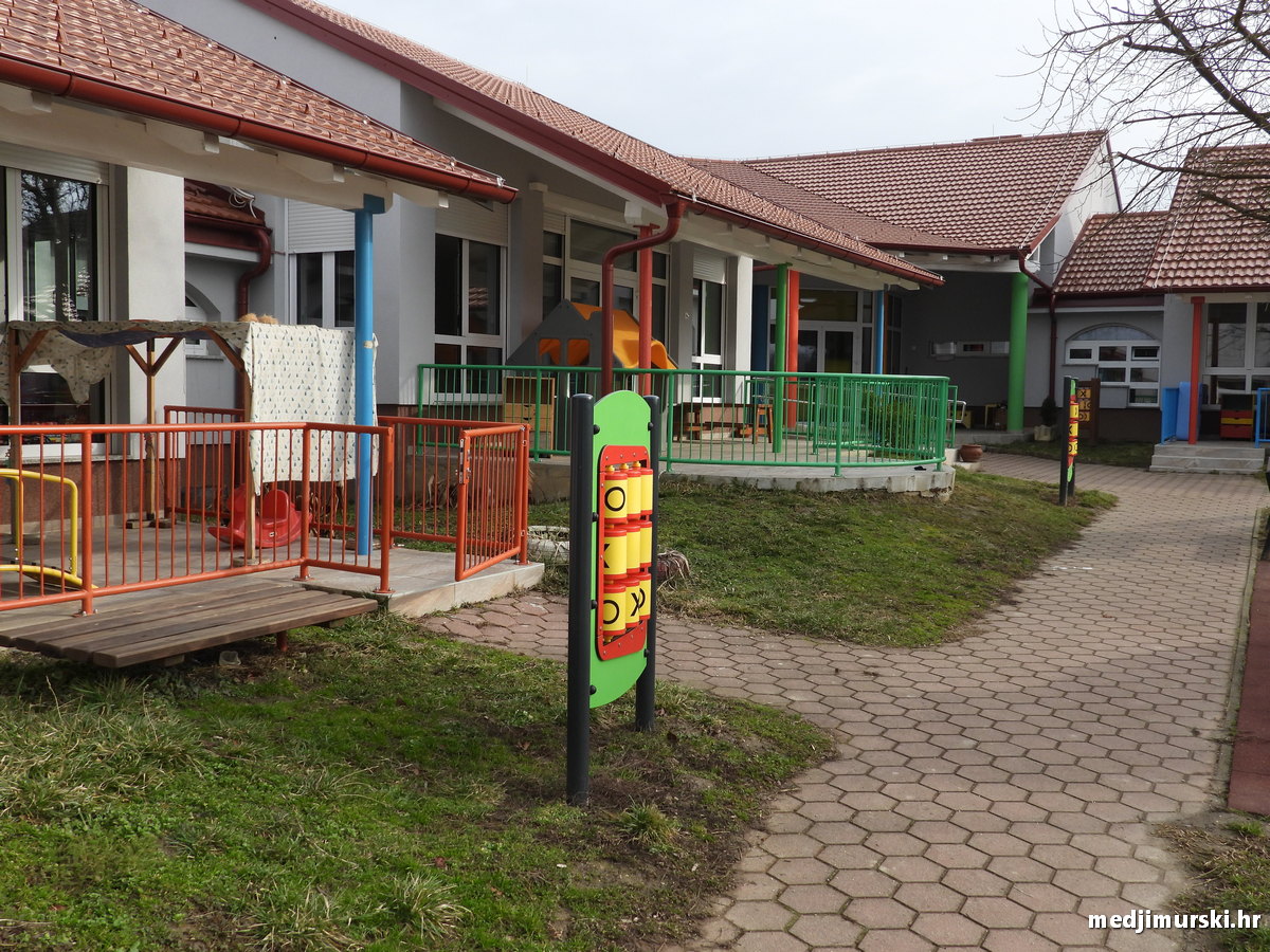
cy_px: 476
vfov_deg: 44.2
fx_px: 1174
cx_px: 635
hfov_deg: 56.8
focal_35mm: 32
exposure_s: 1/800
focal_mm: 5.8
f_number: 3.2
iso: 100
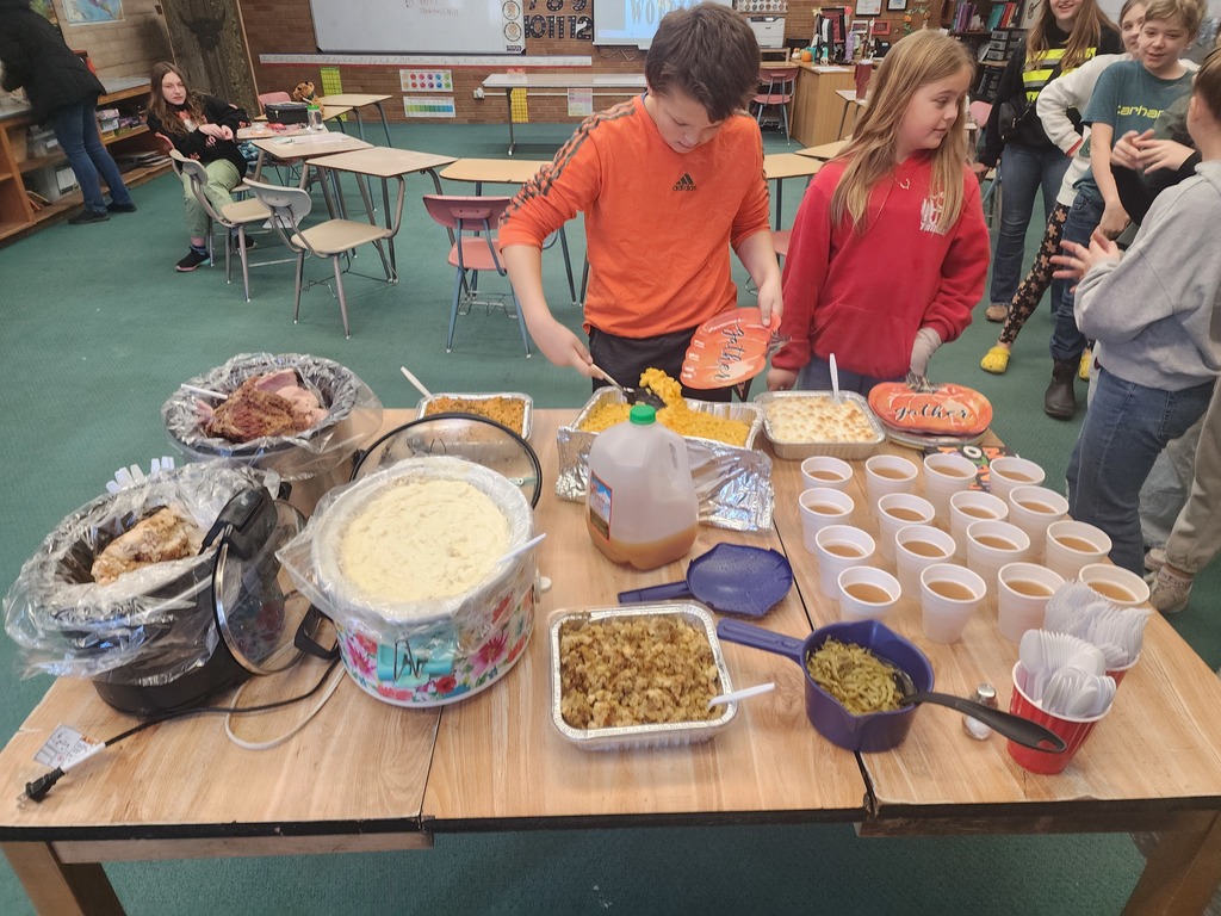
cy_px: 458
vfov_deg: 58.9
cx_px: 610
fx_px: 811
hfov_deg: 73.9
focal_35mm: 23
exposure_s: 1/120
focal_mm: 6.4
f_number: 1.8
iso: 200
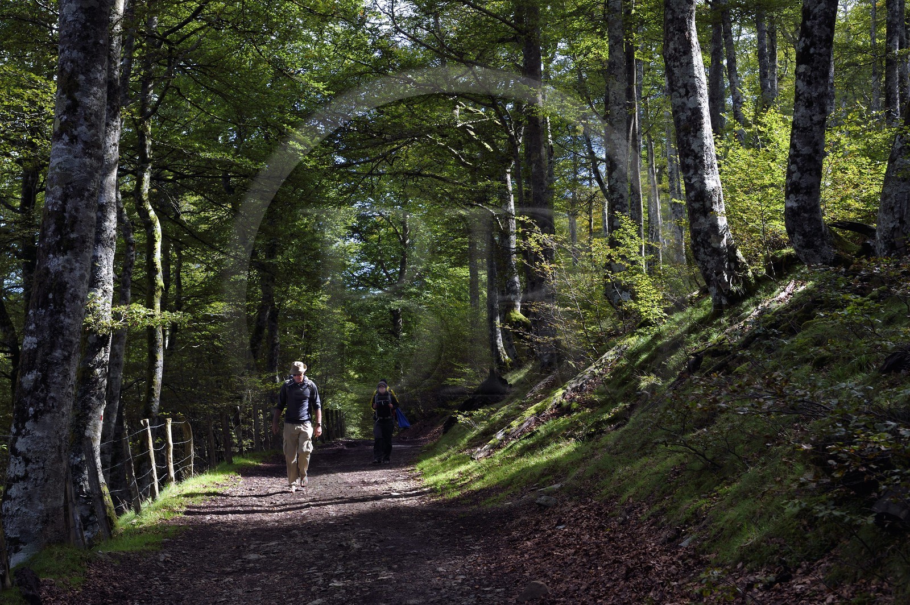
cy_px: 302
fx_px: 1465
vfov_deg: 23.3
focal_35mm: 58
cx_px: 455
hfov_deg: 34.5
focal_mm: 58
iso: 200
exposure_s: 1/100
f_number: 10
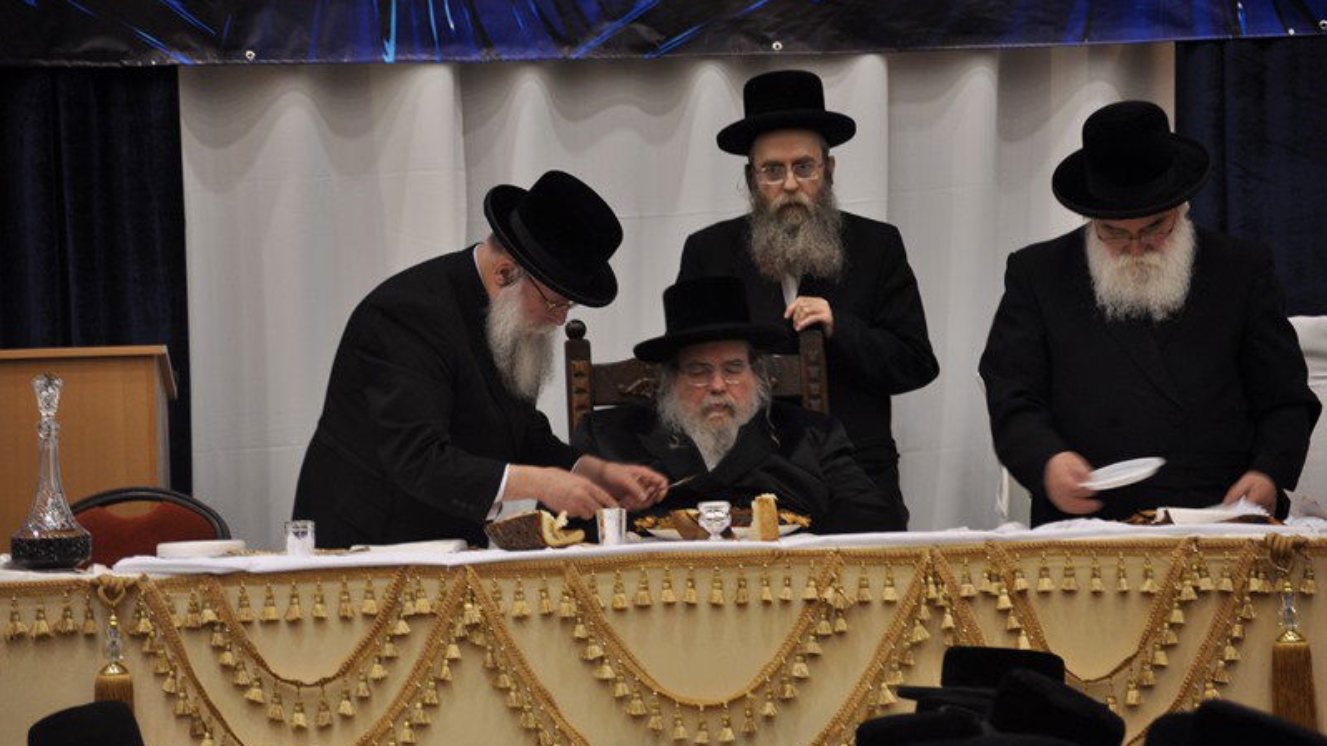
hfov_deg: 7.2
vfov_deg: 4.1
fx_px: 10522
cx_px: 664
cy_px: 371
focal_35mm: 299
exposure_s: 1/30
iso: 400
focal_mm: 190
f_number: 5.6
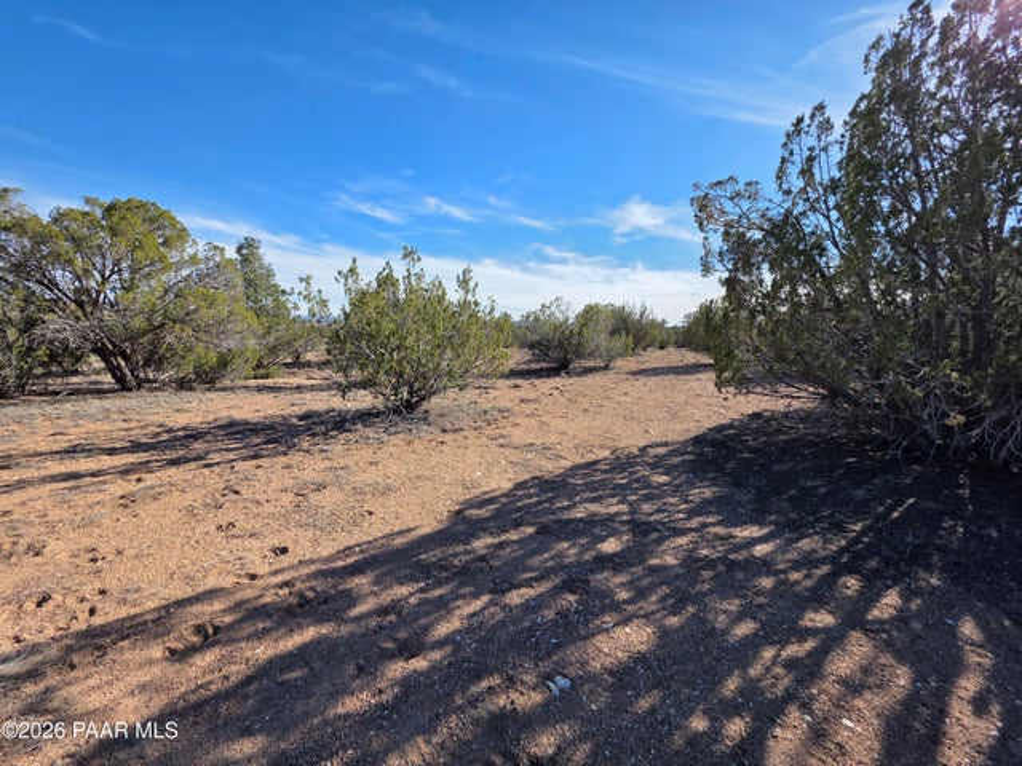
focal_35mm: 13
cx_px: 511
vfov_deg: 89.9
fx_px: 384
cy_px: 383
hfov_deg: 106.2
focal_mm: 2.2
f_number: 1.9
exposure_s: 1/1834
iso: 40
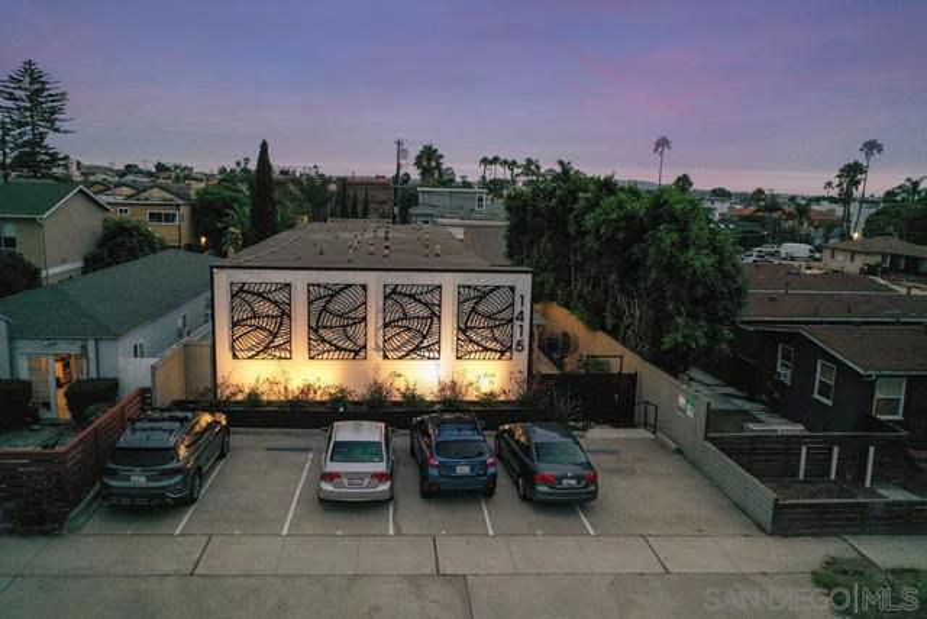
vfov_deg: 46.4
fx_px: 721
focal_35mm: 28
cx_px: 464
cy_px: 310
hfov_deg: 65.5
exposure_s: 1/8
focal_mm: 10.26
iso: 800
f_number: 2.8
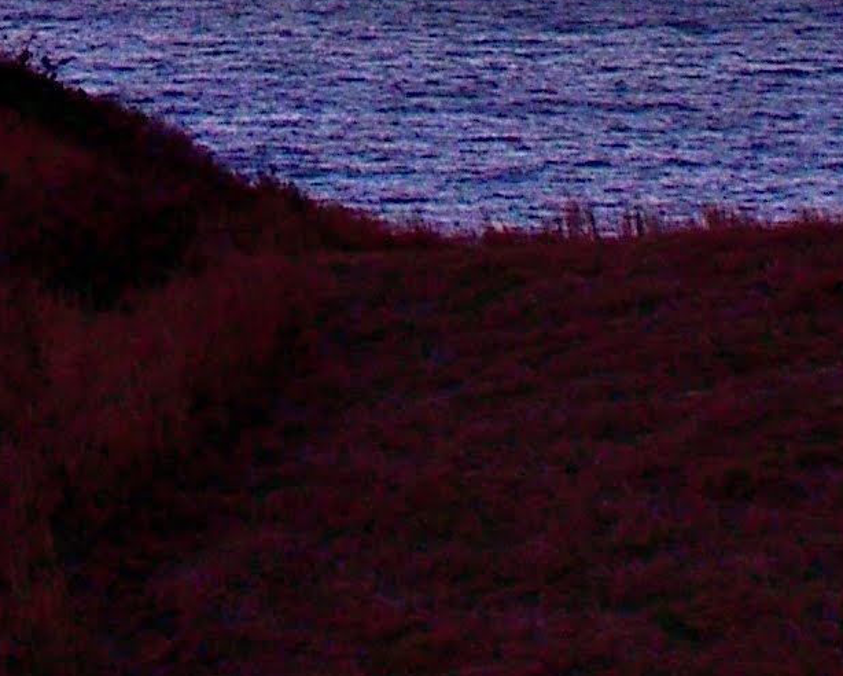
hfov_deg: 7.3
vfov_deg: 5.7
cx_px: -188
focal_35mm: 261
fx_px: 6516
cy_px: -1030
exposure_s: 1/500
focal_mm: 20
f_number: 8
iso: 200
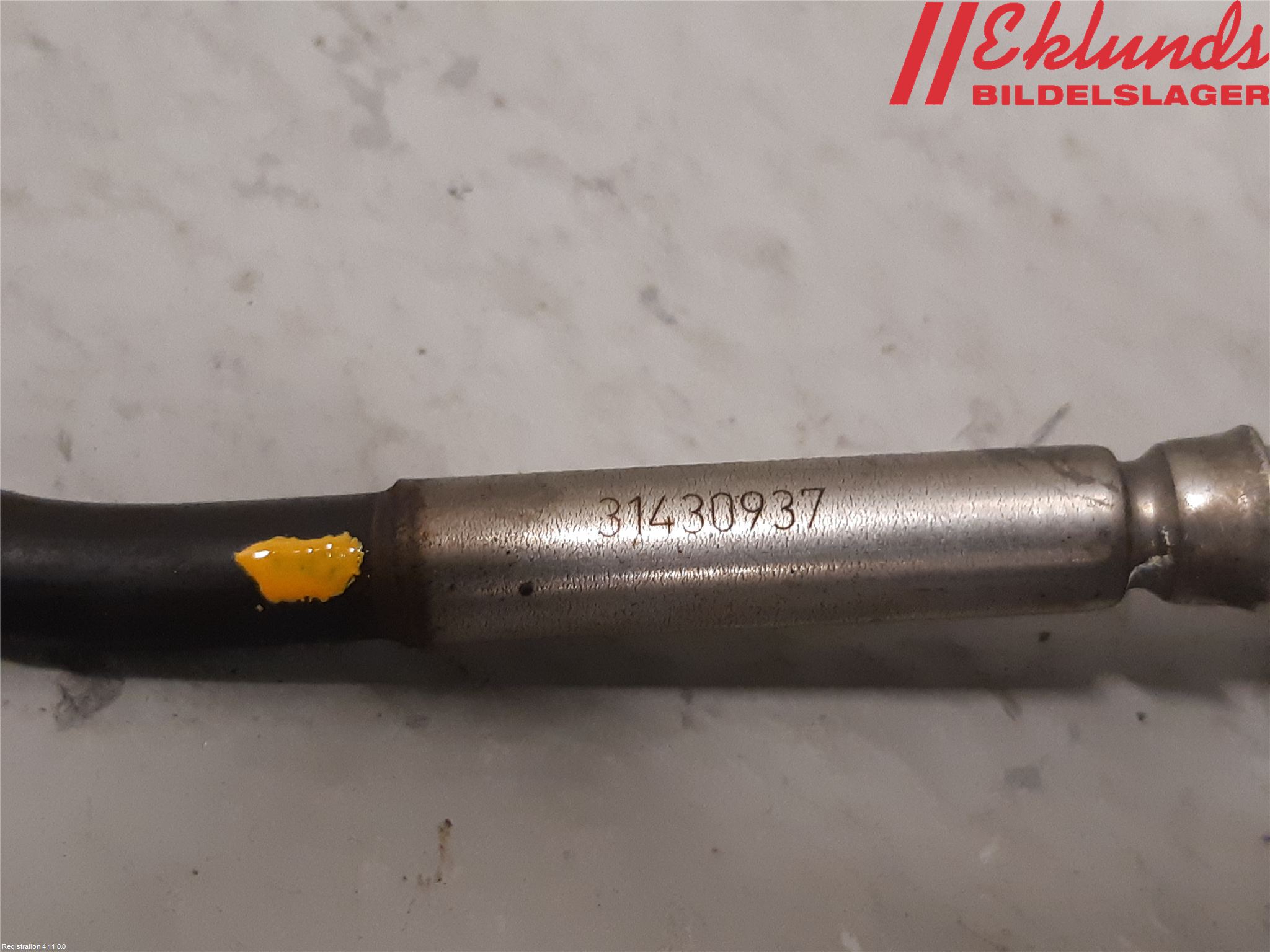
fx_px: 954
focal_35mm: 26
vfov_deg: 53.1
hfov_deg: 67.3
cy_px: 476
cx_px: 635
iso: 250
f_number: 1.7
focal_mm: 3.93
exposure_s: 1/50
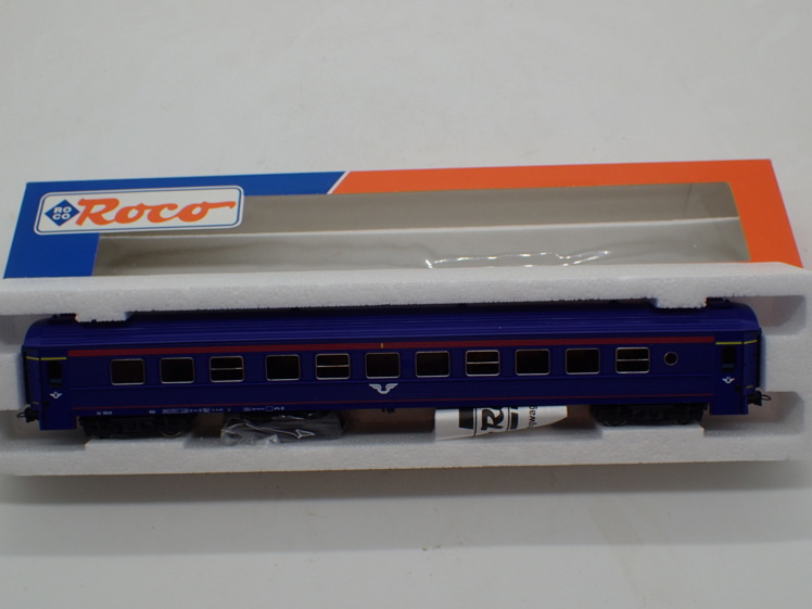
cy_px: 309
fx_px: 1079
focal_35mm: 46
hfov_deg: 41.2
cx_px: 409
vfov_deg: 31.5
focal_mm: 7.86
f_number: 4
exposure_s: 1/160
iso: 100
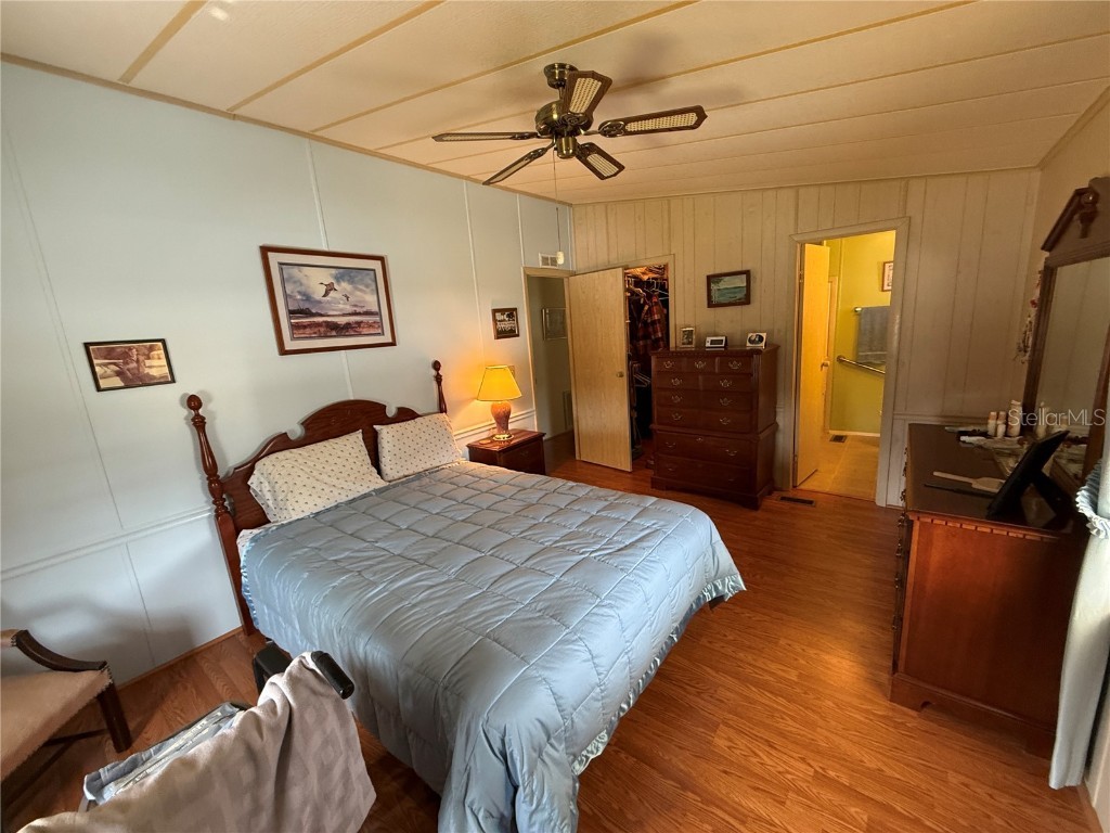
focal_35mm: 14
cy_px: 416
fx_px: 449
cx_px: 555
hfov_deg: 102.1
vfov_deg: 85.7
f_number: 2.2
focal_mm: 2.22
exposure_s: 1/60
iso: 320
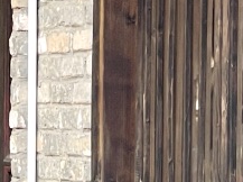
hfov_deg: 7.8
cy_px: 288
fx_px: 1759
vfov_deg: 5.8
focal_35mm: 251
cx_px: -123
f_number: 2.2
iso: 32
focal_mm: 7.5
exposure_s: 1/99
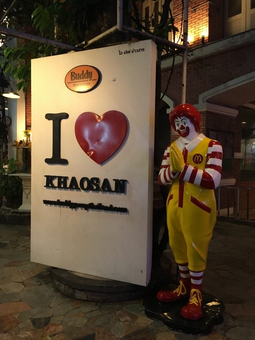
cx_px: 128
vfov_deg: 61.7
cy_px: 170
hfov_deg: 48.2
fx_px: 285
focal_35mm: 29
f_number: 2.2
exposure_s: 1/25
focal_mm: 4.15
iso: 200
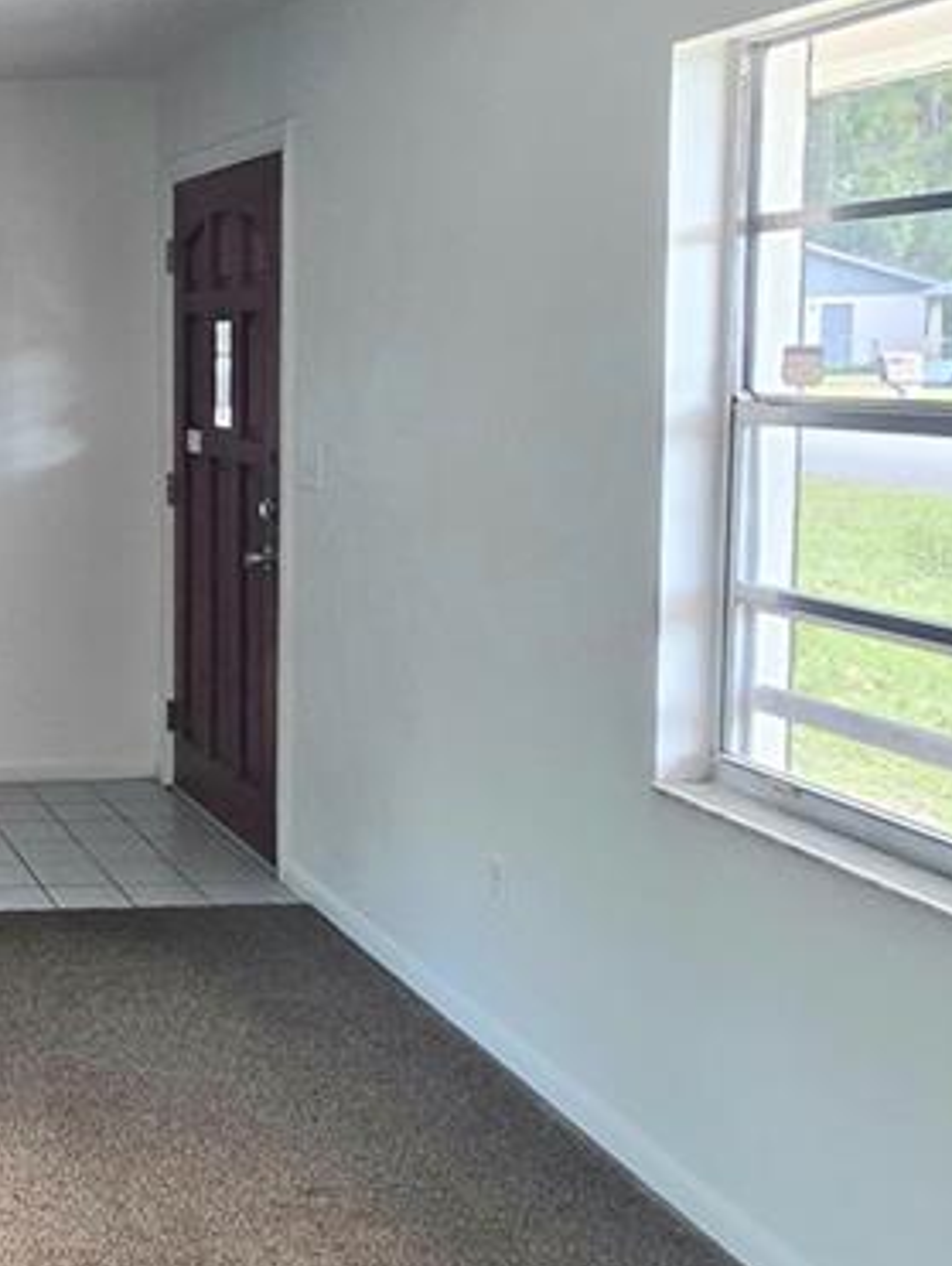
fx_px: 1537
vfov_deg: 44.7
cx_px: -389
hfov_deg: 26.9
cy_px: 553
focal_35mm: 42
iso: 250
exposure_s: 1/120
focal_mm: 2.2
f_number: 1.9
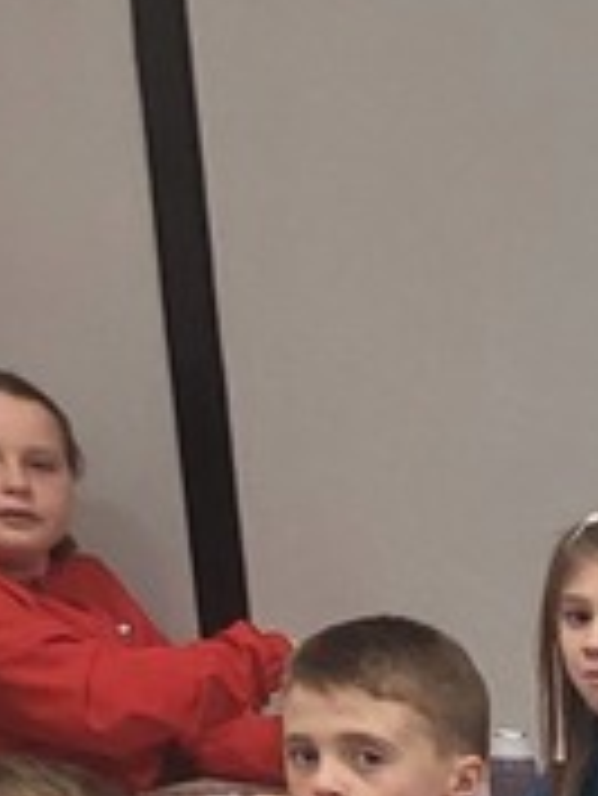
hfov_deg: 8.6
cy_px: 1619
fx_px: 3451
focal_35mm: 150
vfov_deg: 11.7
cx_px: 1632
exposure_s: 1/120
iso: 250
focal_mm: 5.4
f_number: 1.8
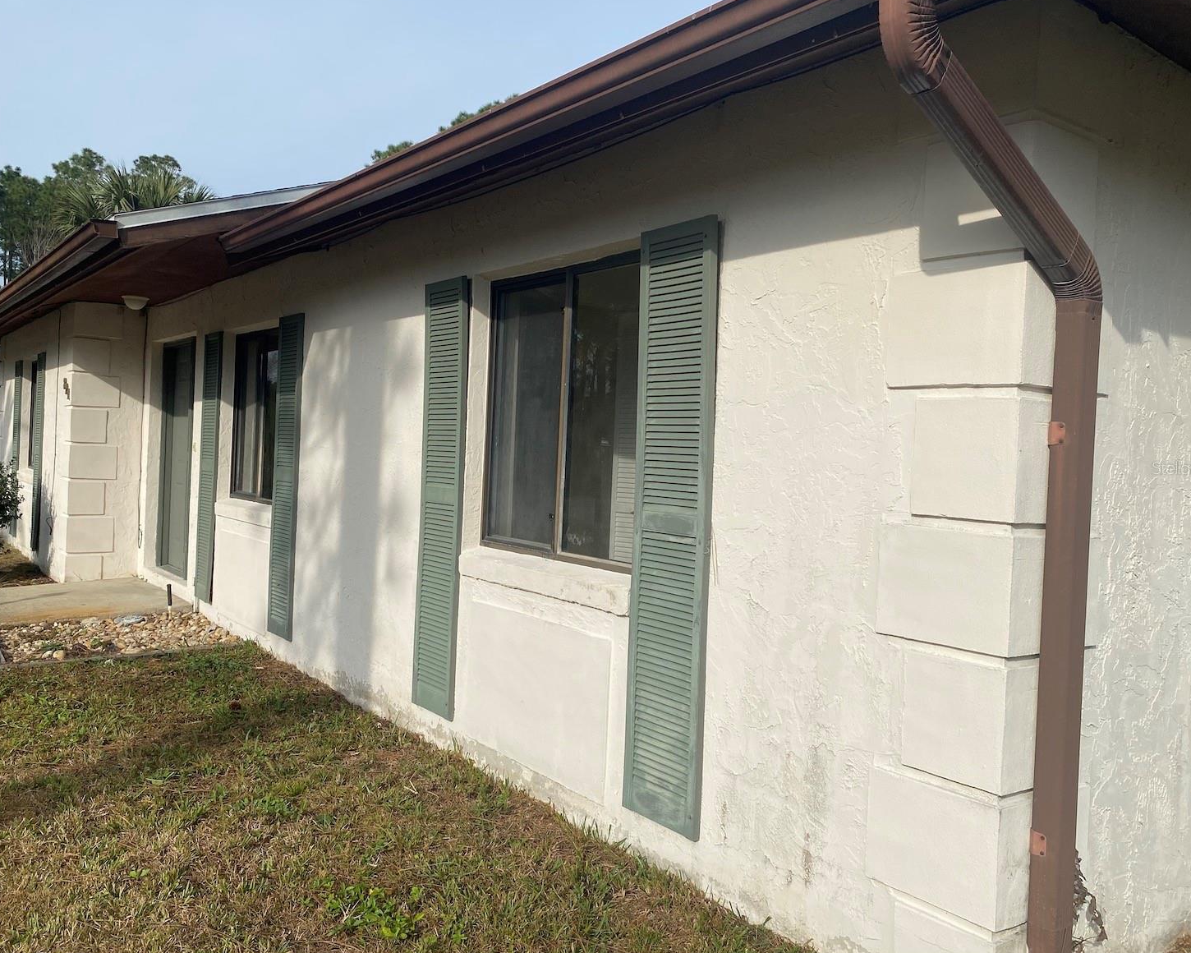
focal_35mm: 28
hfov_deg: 62.2
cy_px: 467
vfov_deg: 51.5
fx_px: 987
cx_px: 573
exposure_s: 1/3300
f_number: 1.8
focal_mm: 4.25
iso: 32
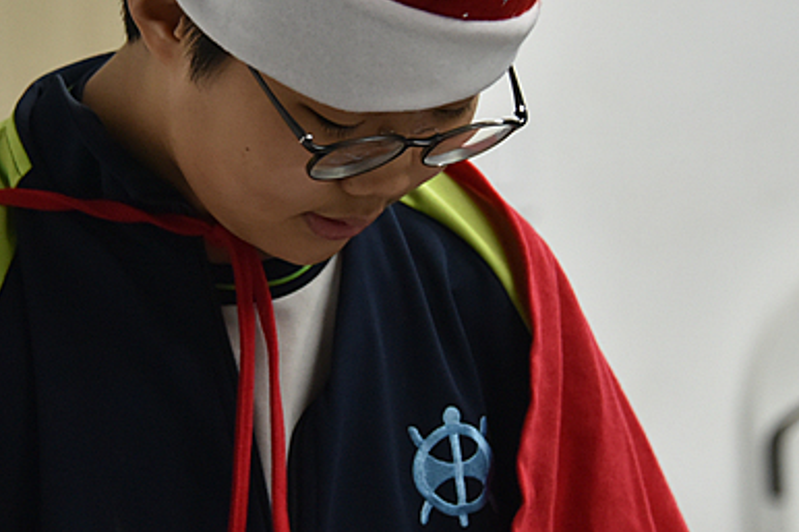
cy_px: 174
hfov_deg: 6.5
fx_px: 6988
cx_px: 290
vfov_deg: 4.4
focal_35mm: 315
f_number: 5.6
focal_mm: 135
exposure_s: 1/125
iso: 1400
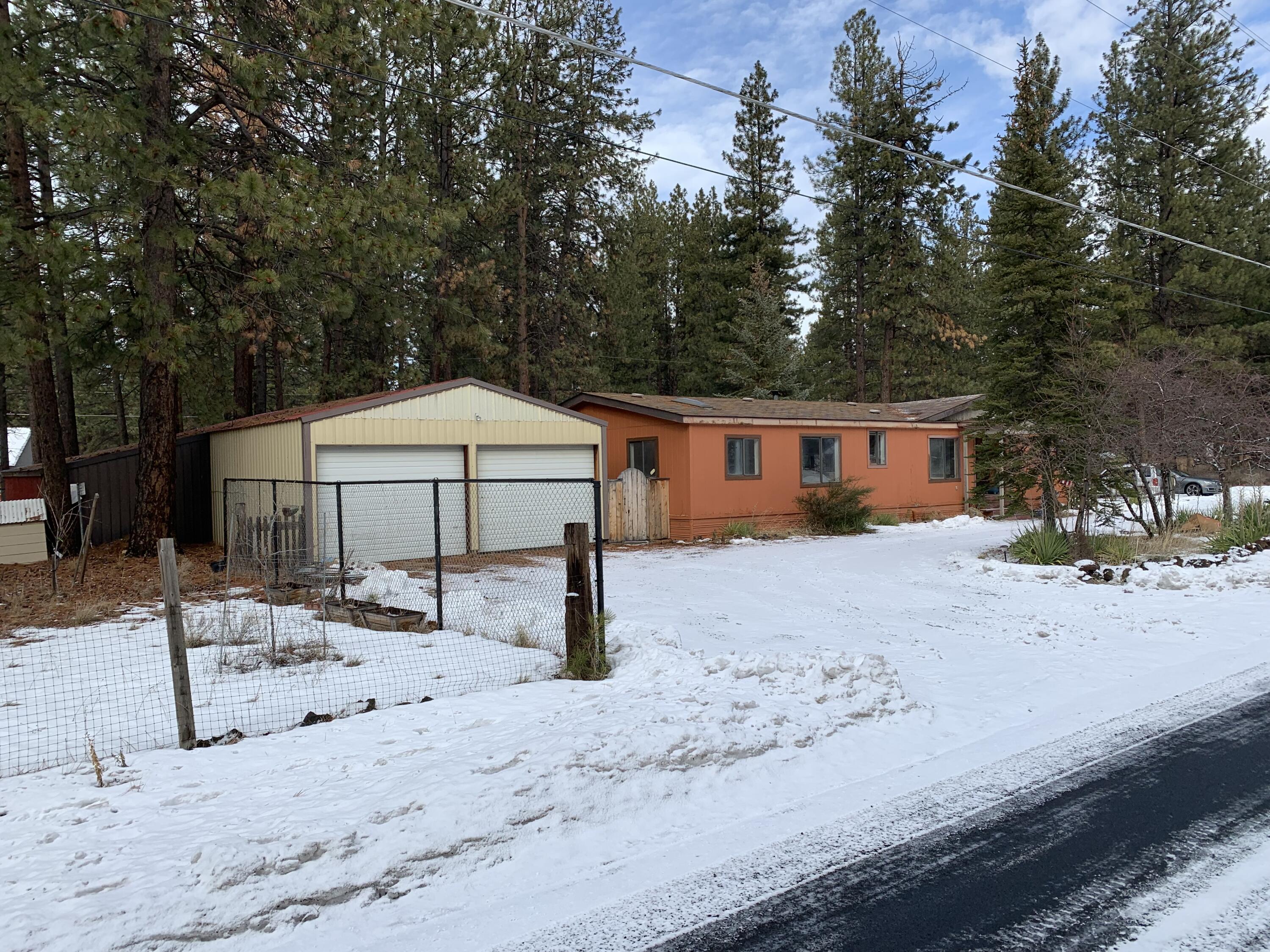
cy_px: 476
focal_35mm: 26
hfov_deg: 67.3
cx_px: 635
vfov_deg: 53.1
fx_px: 954
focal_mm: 4.25
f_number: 1.8
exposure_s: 1/1149
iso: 25
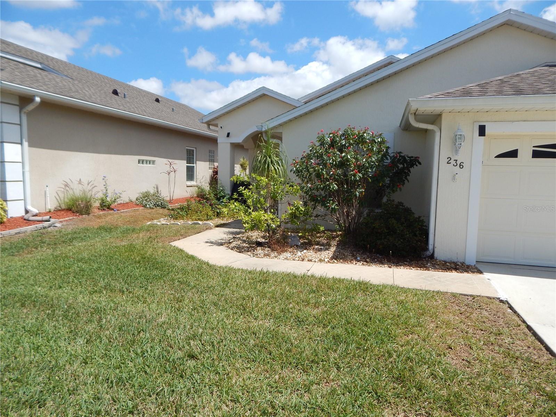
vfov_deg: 61.1
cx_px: 278
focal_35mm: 22
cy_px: 208
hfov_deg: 76.4
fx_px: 353
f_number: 6
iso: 125
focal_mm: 4
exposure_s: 1/500
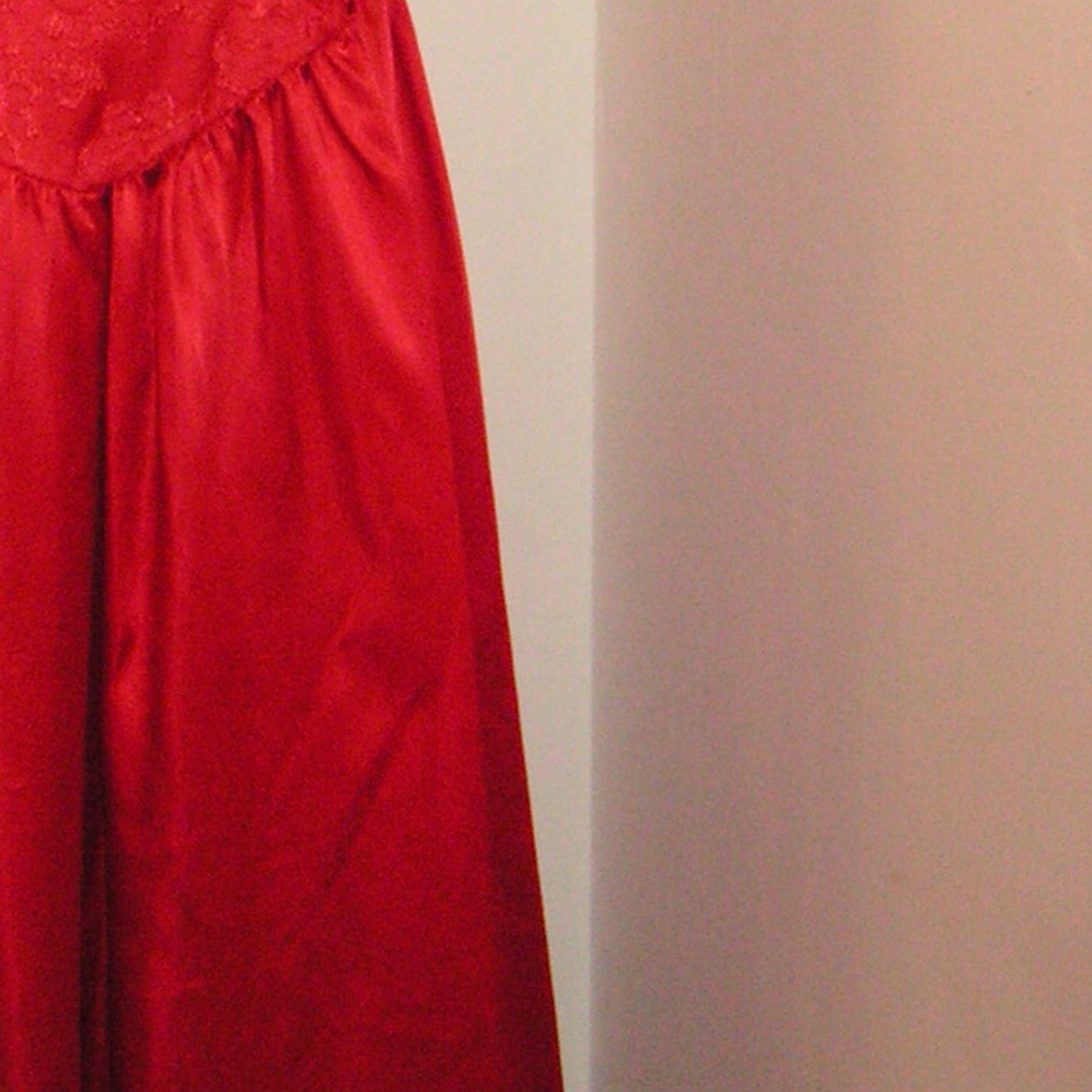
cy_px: -330
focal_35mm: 104
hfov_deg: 16.5
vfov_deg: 15.9
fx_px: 3712
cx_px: 58
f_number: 2.8
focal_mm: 6.3
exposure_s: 1/40
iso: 200
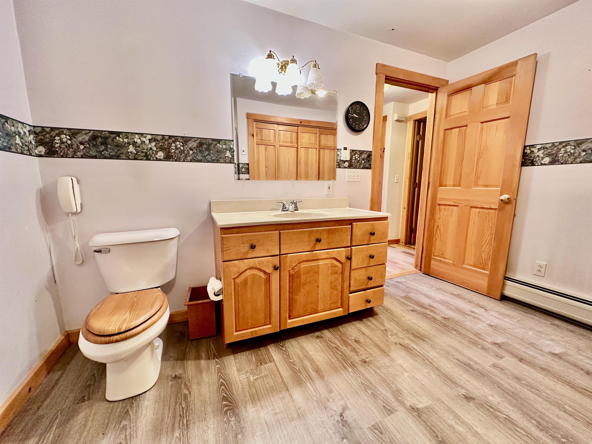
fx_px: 239
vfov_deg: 85.7
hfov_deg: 102.1
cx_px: 296
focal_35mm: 14
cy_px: 222
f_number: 2.2
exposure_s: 1/60
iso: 200
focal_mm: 2.22
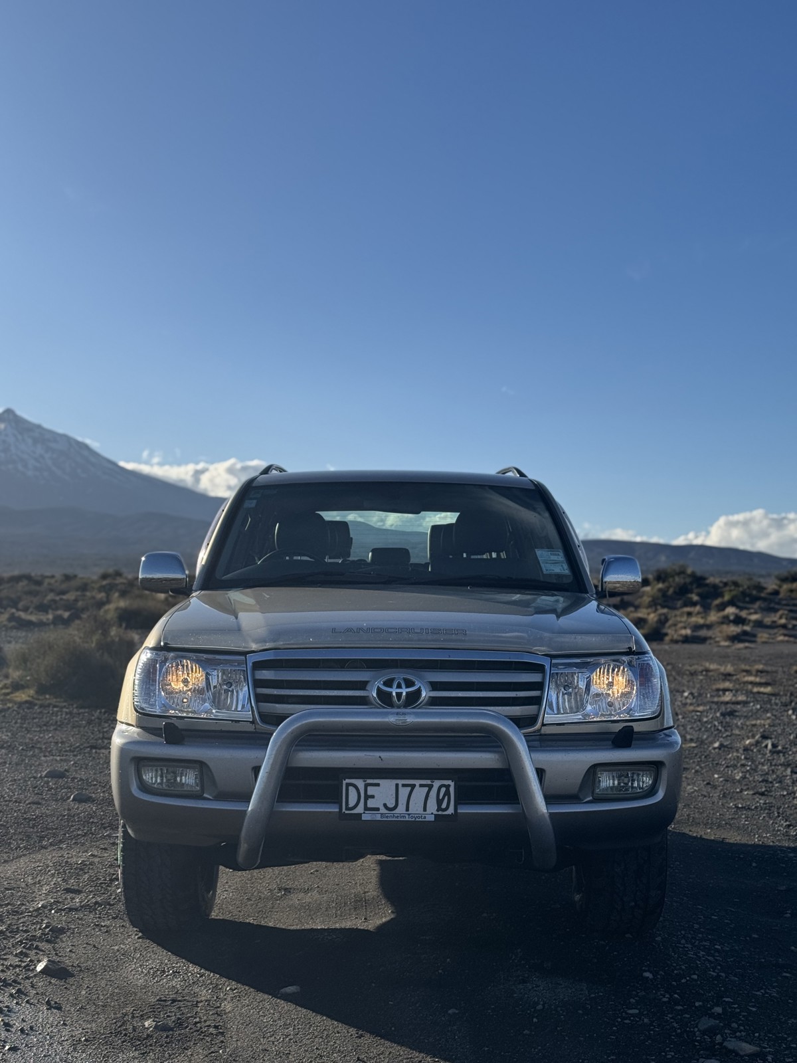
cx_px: 398
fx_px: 1474
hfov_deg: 30.3
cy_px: 532
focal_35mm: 48
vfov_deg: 39.7
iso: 64
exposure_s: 1/6410
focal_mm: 6.76
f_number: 1.78
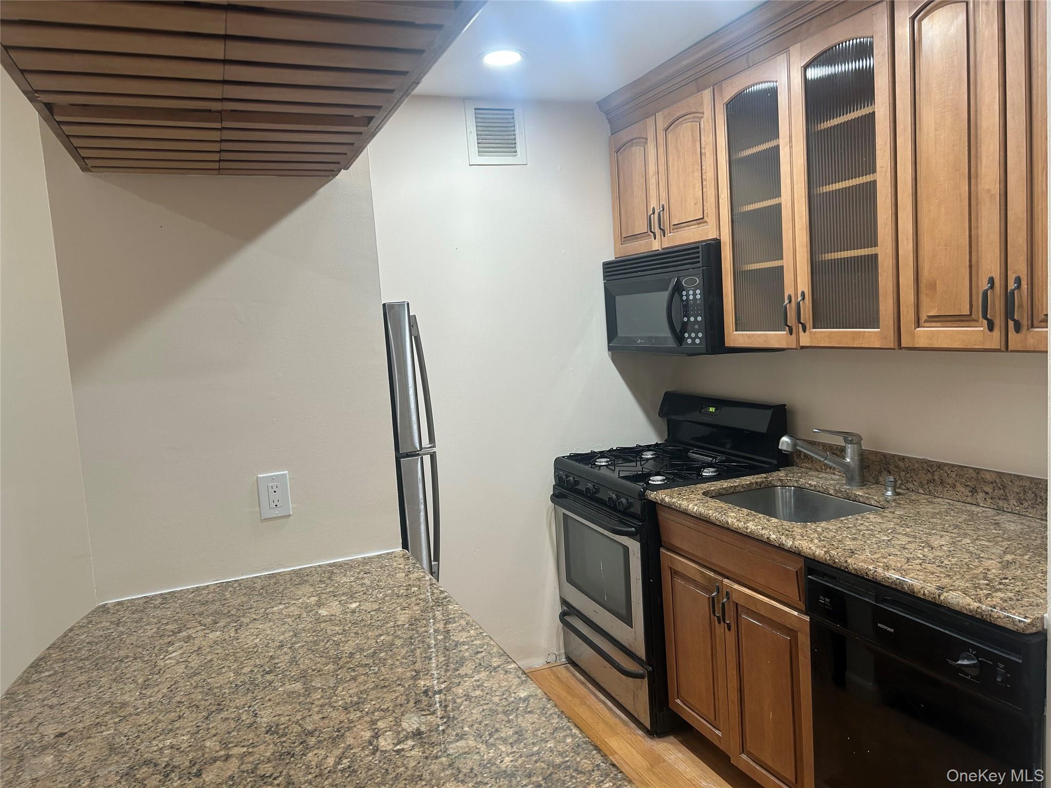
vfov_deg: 53.1
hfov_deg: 67.3
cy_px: 394
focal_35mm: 26
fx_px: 789
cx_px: 526
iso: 80
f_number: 1.5
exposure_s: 1/60
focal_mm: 5.7
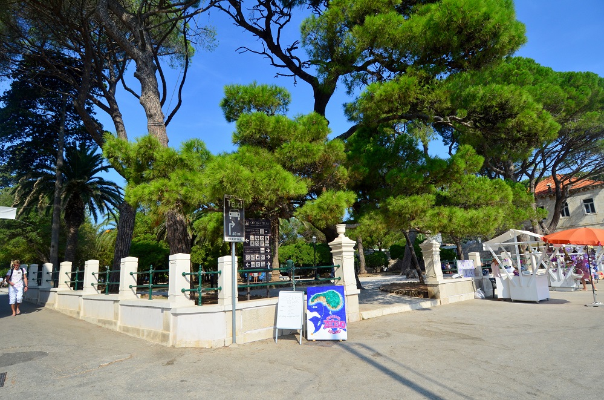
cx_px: 302
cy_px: 200
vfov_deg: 67.1
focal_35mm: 18
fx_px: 301
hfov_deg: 90.1
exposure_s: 1/2500
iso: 400
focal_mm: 12
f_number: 5.6
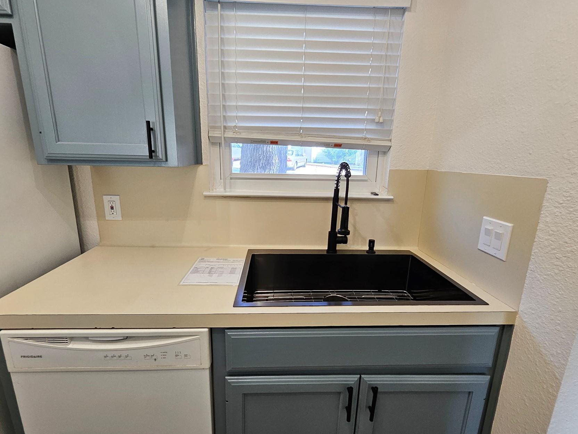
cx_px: 289
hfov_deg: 94.5
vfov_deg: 78.1
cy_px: 221
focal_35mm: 16
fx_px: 267
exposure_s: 1/60
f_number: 2.2
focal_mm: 1.74
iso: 125
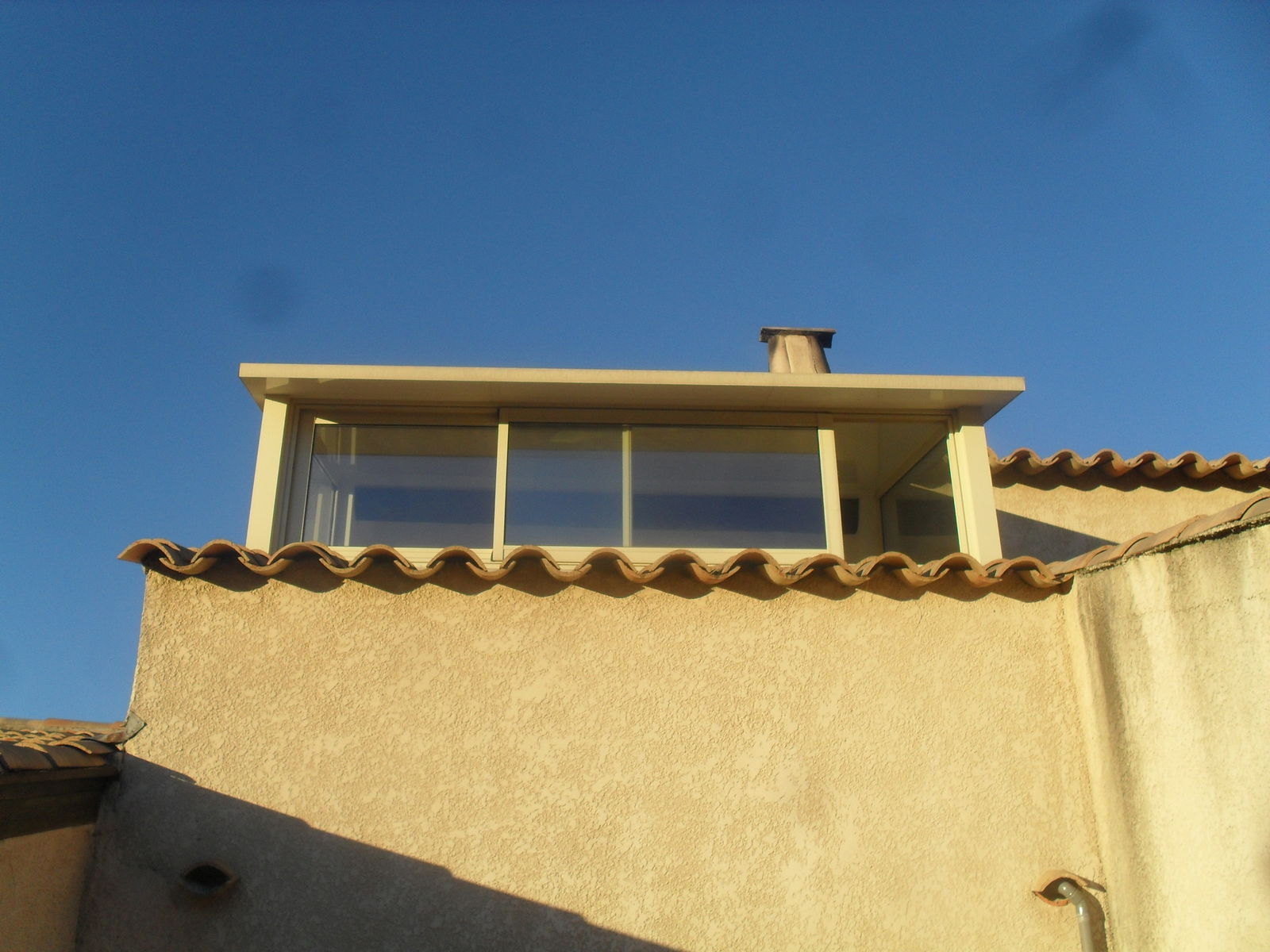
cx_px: 635
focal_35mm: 35
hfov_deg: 52.6
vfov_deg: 40.7
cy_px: 476
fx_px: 1284
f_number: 8.4
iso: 100
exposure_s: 1/90
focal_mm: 6.3
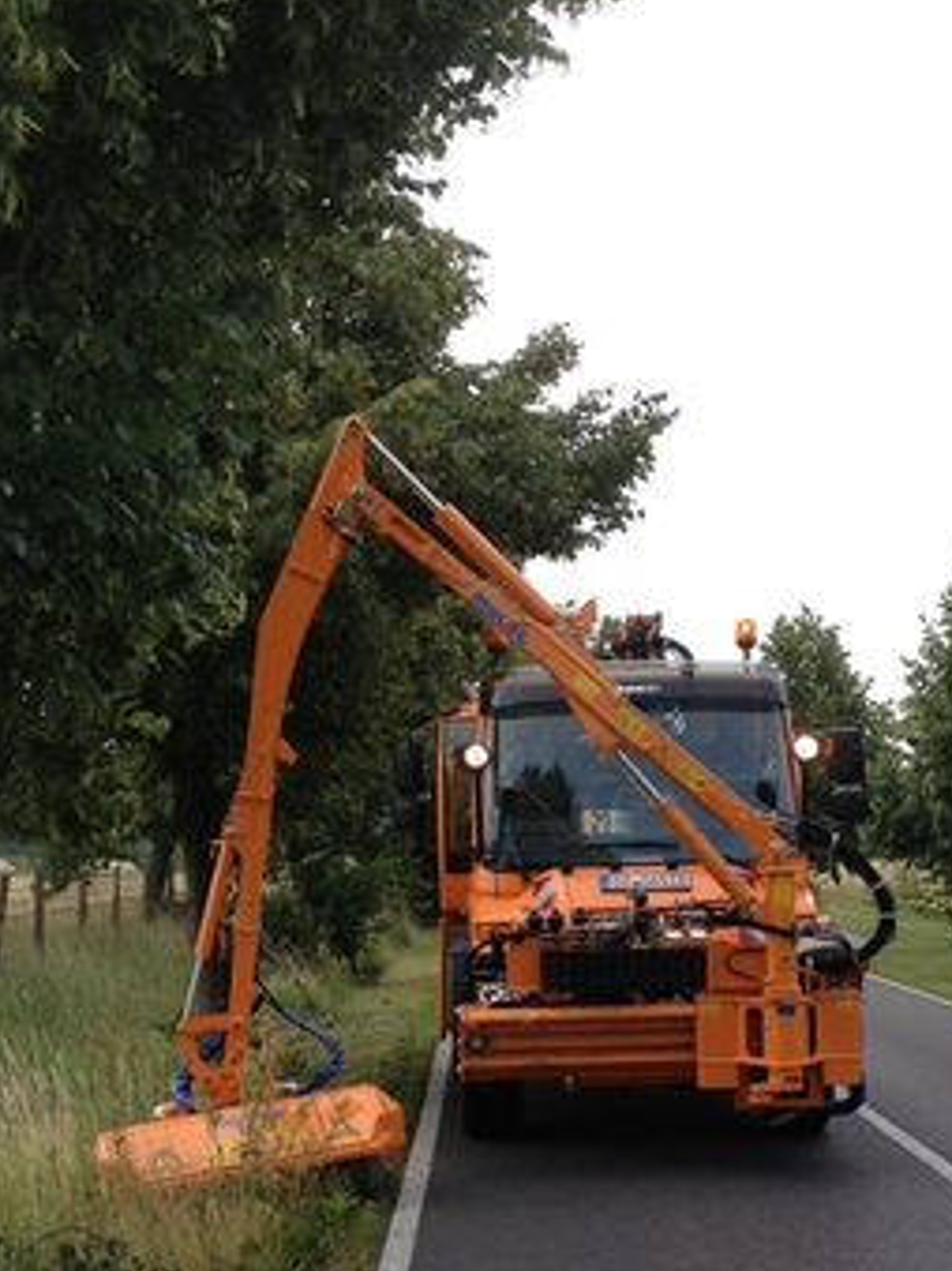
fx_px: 2275
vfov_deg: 30.6
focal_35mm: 62
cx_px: 528
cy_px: 964
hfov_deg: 23.6
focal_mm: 4.28
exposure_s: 1/635
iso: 50
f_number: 2.4
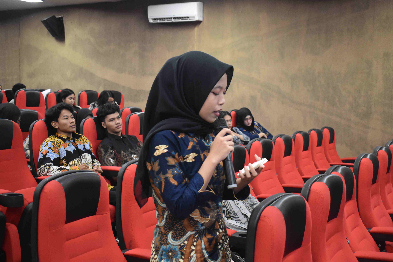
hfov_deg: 42.3
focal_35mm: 46
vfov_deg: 28.9
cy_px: 131
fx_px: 508
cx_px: 196
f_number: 4.2
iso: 2500
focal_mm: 31
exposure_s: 1/60
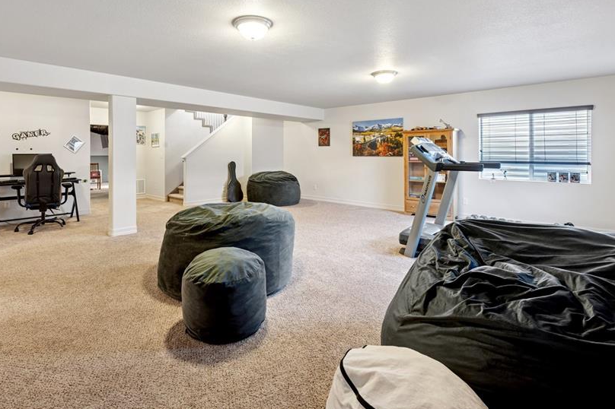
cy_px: 154
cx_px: 288
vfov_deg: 63.6
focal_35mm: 19
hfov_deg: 86.8
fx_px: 324
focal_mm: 15
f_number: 11
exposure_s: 5
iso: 100
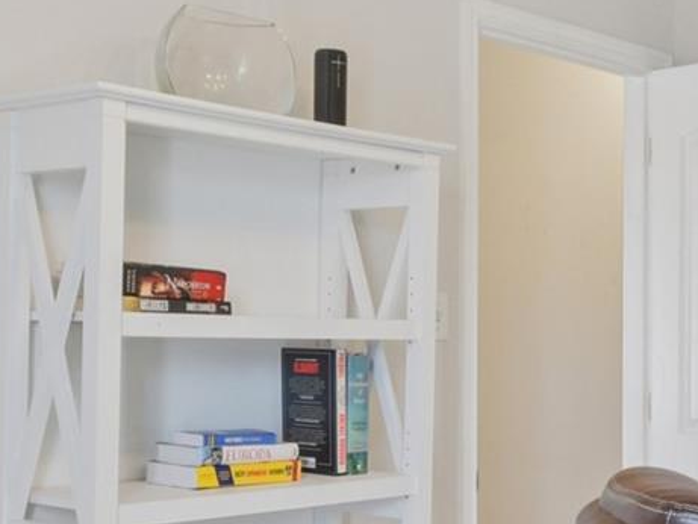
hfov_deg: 28.9
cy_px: 299
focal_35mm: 64
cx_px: 640
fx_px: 1291
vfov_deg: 22.9
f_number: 8
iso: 400
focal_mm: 10
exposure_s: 1/8
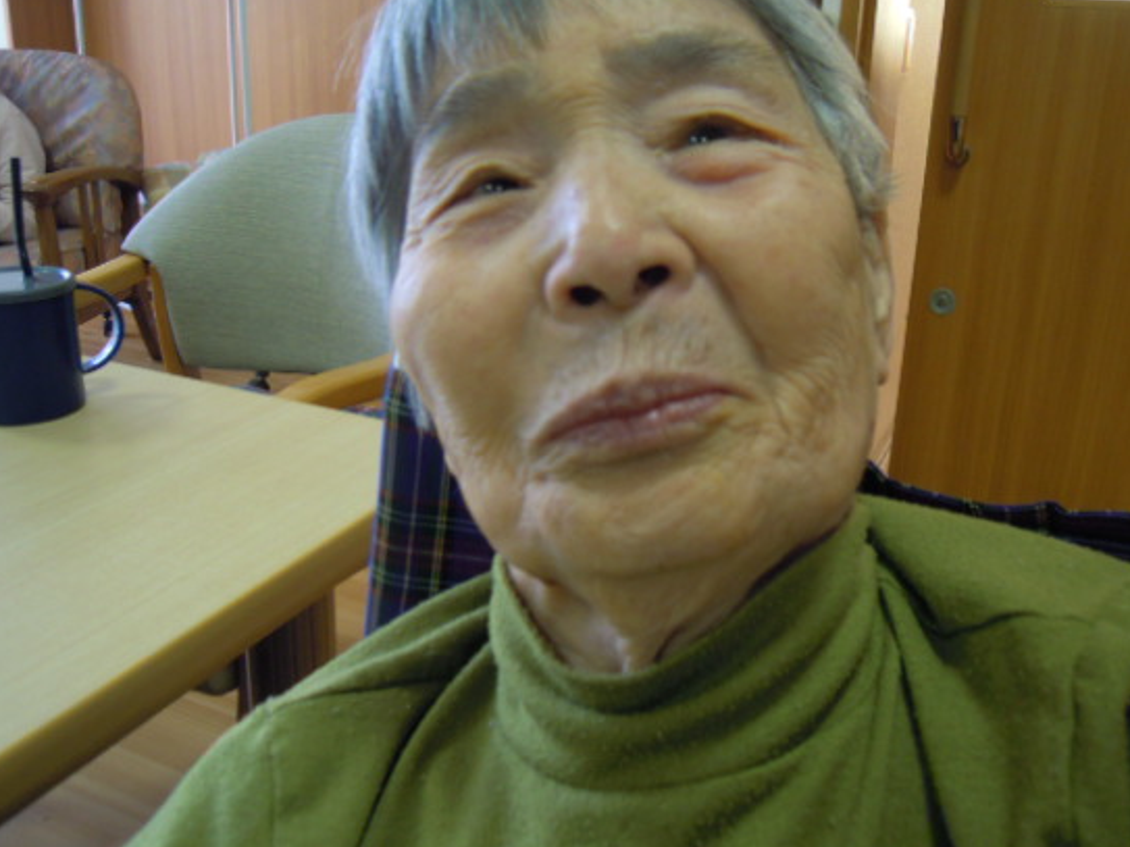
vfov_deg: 42.9
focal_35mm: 33
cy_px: 373
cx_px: 589
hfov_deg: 55.3
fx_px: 1077
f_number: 2.7
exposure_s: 1/30
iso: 200
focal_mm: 5
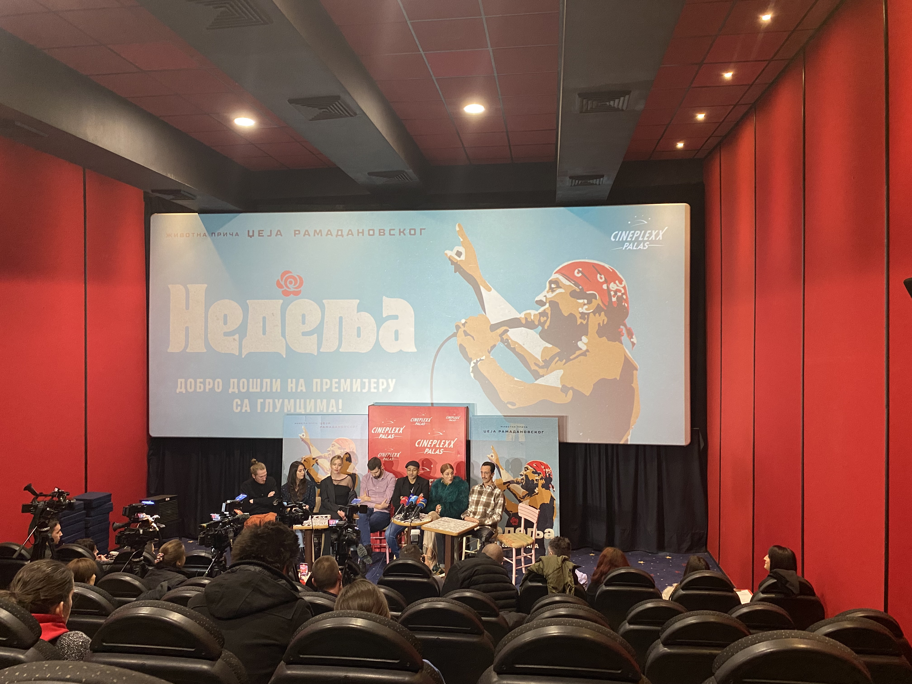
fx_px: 685
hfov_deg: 67.3
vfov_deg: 53.1
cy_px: 342
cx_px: 456
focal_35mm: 26
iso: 320
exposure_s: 1/50
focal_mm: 4.25
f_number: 1.8
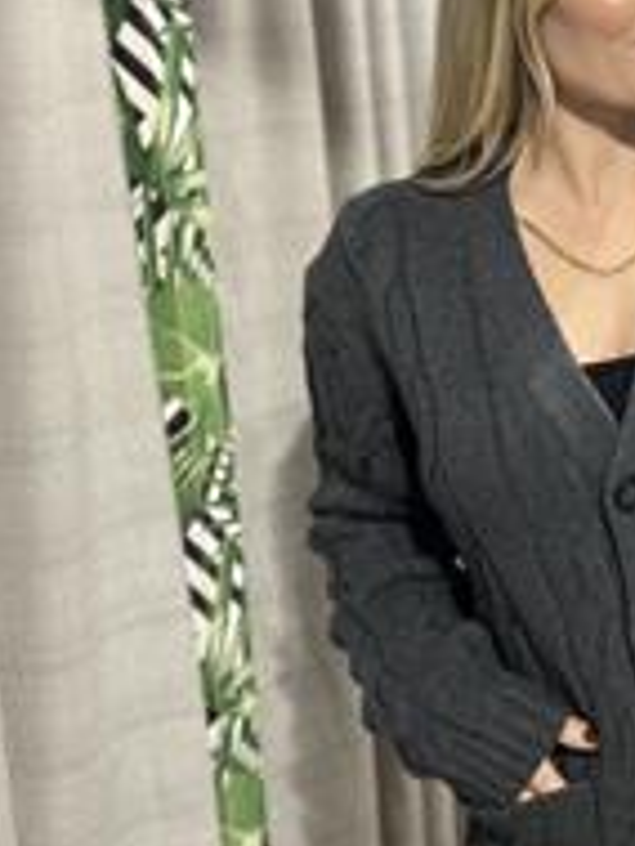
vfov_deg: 30.1
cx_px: 666
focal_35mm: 64
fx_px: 1564
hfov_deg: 21.9
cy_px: 318
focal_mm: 5.7
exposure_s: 1/100
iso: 40
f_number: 1.5
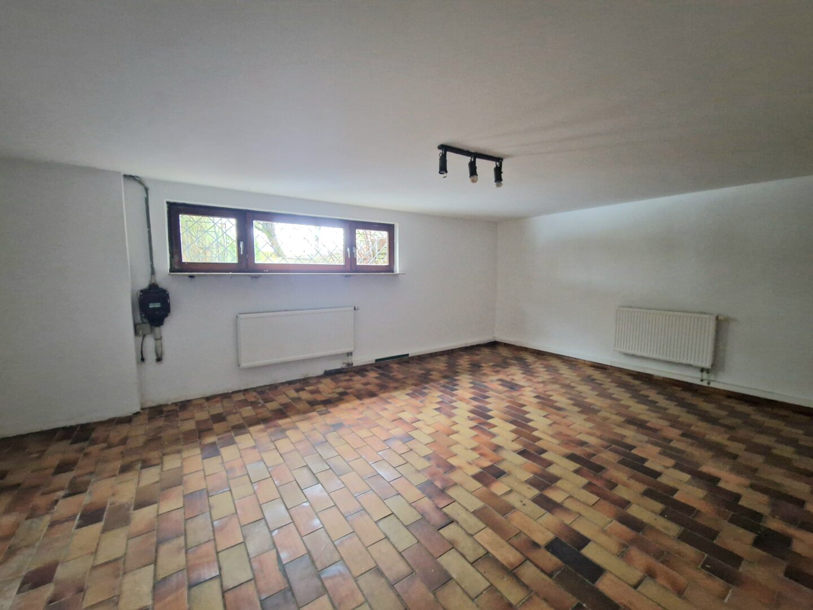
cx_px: 406
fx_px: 305
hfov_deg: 106.2
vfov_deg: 89.9
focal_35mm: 13
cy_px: 305
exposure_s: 1/25
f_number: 2.2
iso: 800
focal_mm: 2.2
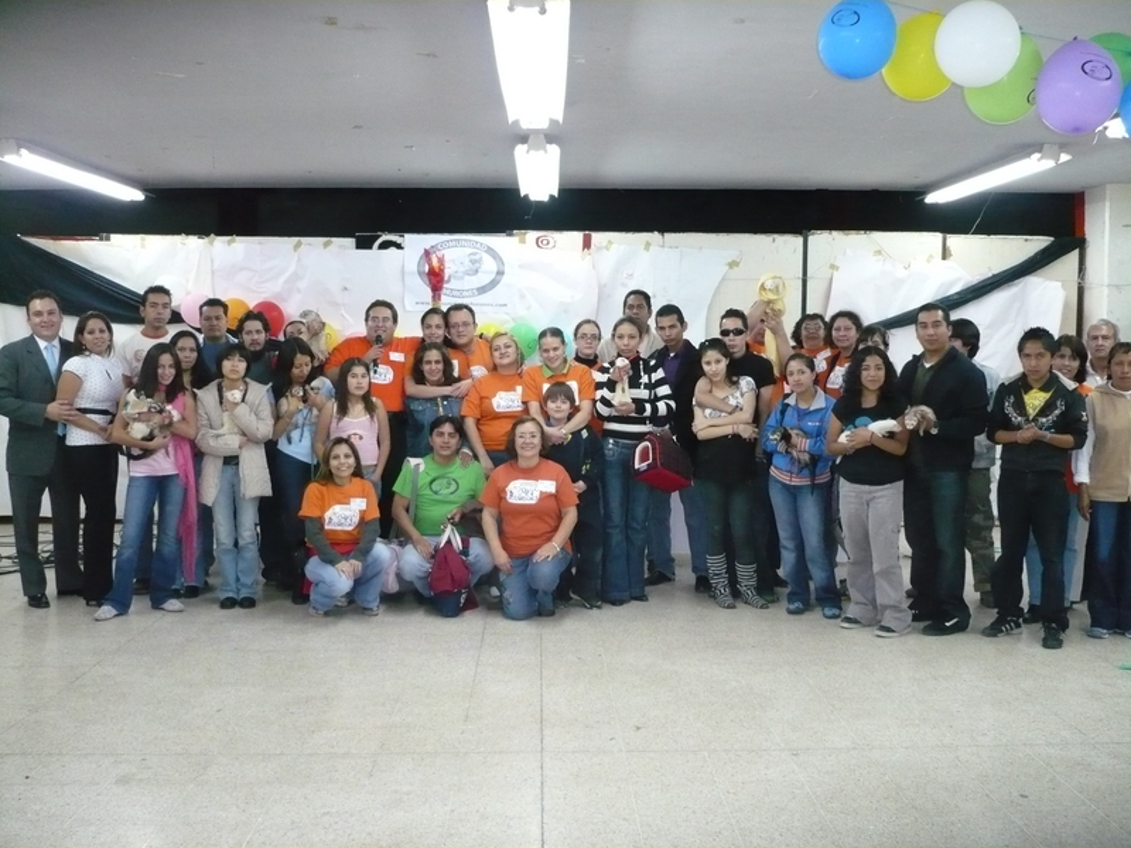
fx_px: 1144
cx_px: 566
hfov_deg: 52.6
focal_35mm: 35
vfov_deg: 40.7
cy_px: 424
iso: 500
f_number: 2.8
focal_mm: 5.8
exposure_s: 1/30
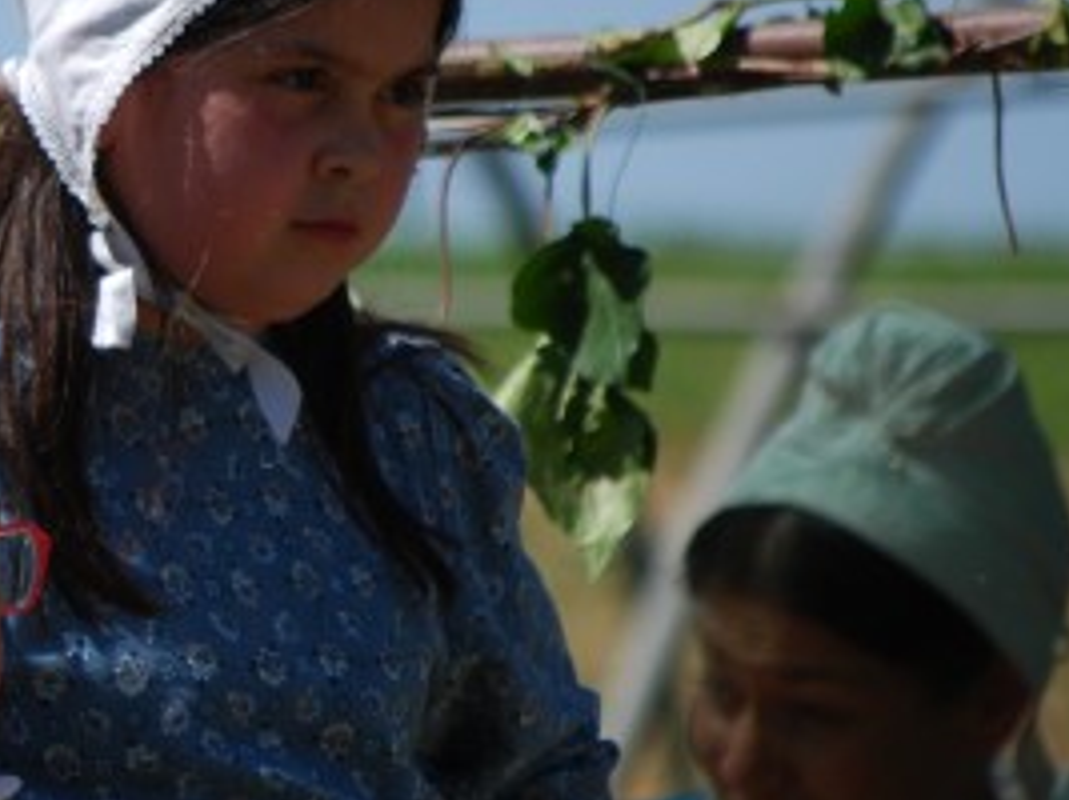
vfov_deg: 2.1
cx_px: -8
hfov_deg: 2.9
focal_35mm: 693
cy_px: 386
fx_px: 21391
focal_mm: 200
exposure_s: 1/1000
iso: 200
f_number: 5.6
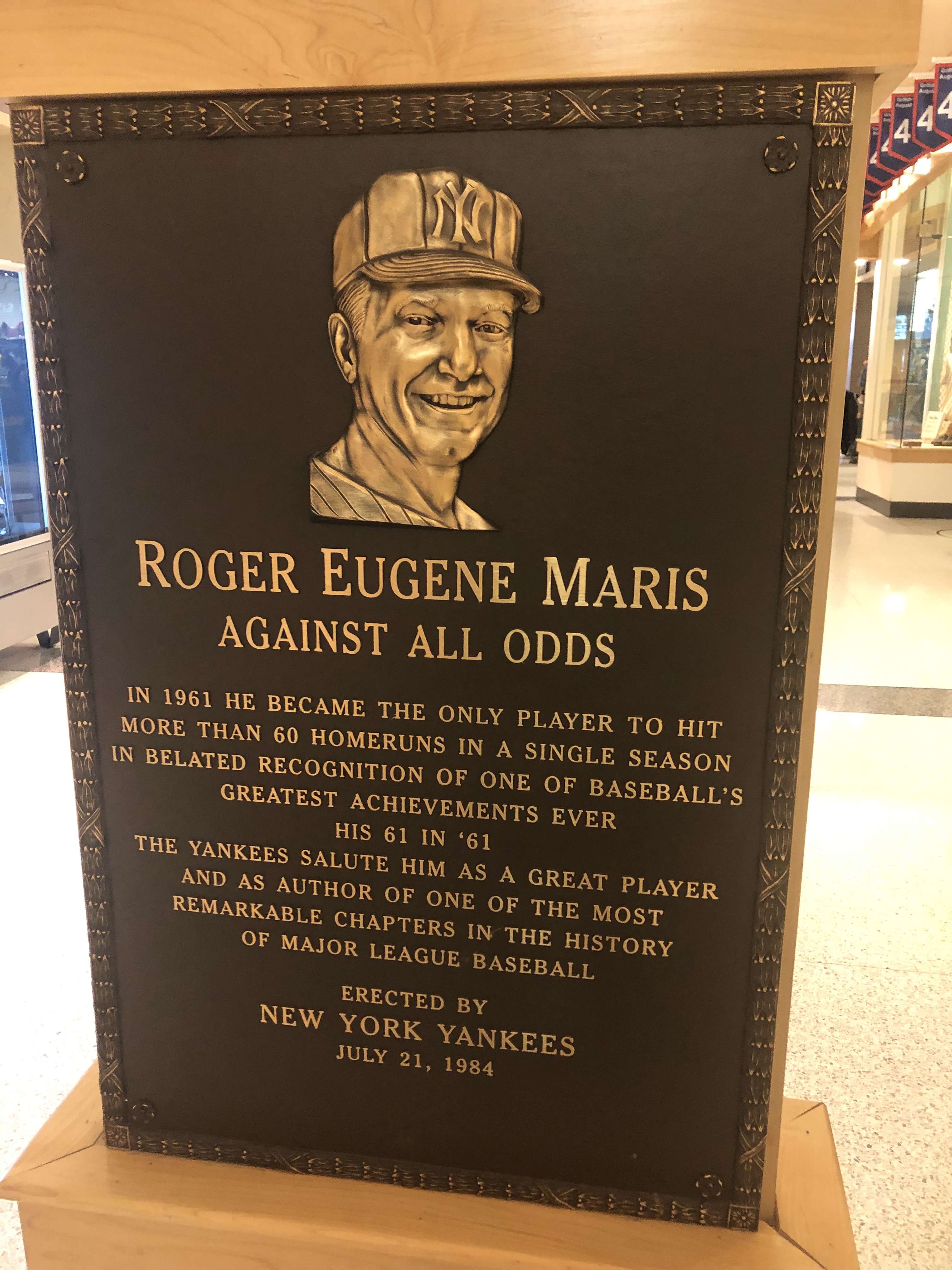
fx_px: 1027
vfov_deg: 63.4
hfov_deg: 49.7
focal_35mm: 28
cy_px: 635
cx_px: 476
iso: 100
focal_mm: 3.99
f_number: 1.8
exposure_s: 1/7
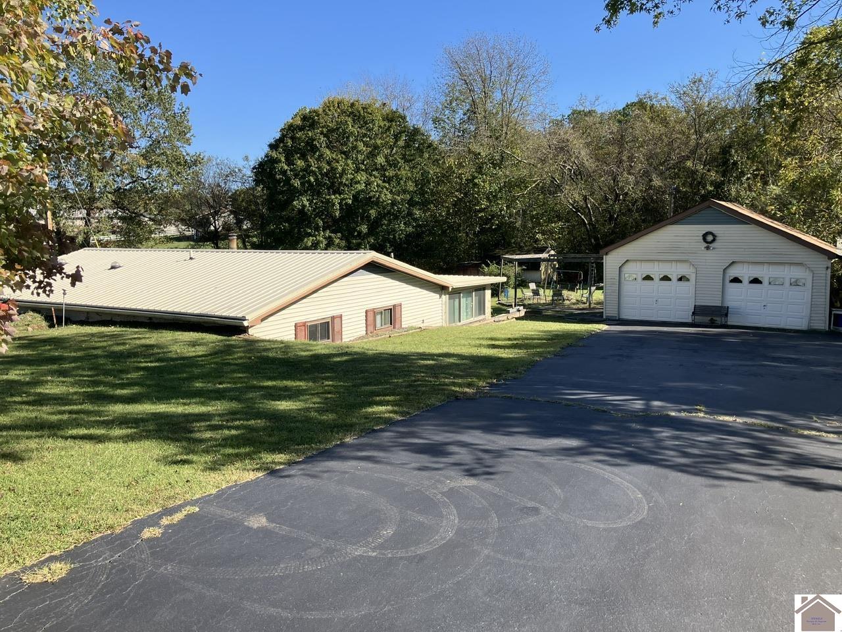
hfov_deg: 63.4
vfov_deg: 49.7
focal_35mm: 28
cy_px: 316
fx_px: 681
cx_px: 421
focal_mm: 3.99
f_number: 1.8
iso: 32
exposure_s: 1/934
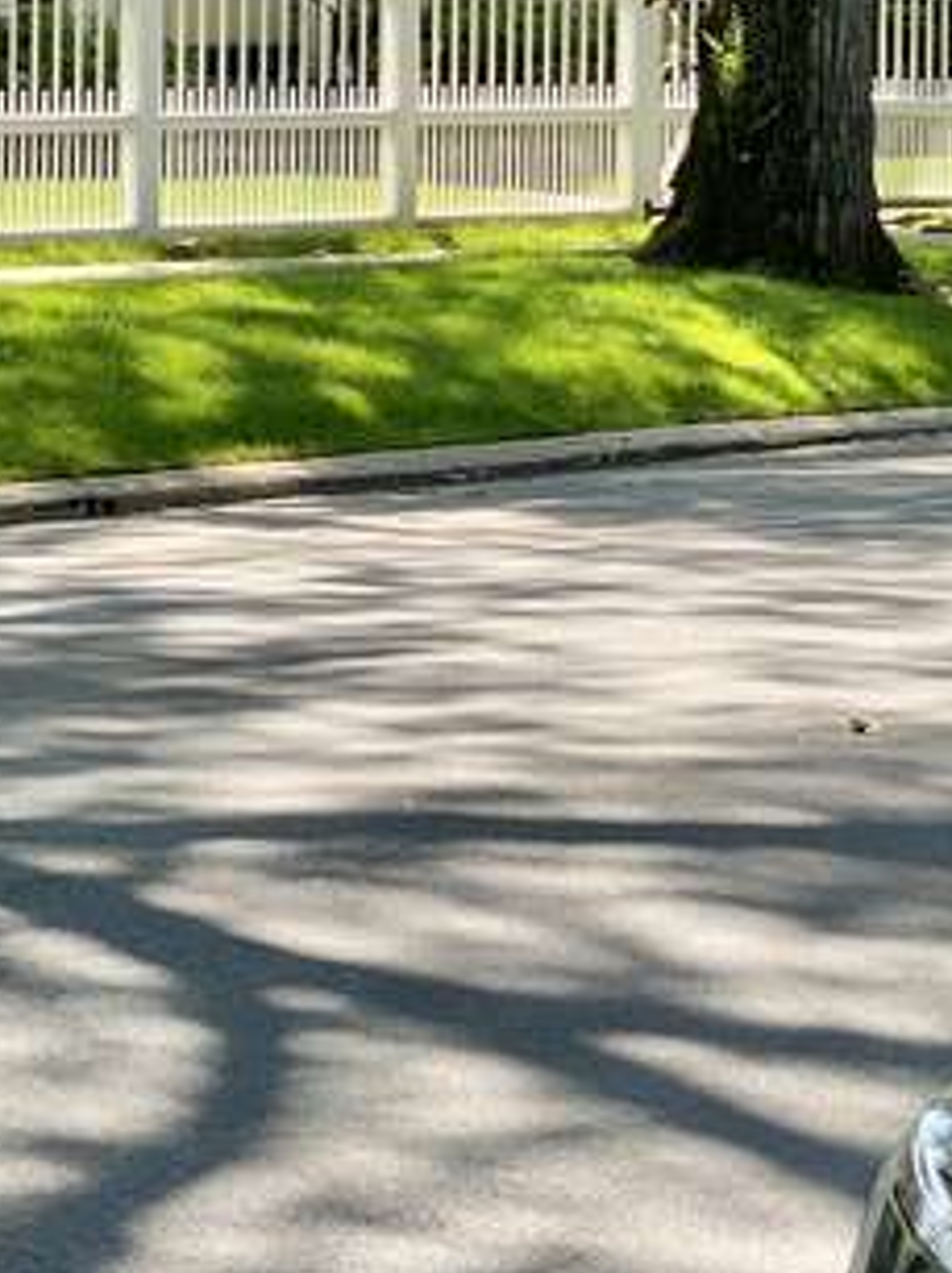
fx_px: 4994
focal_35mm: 136
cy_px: -171
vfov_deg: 14.2
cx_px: -249
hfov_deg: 10.7
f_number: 2
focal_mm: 6
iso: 20
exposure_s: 1/320
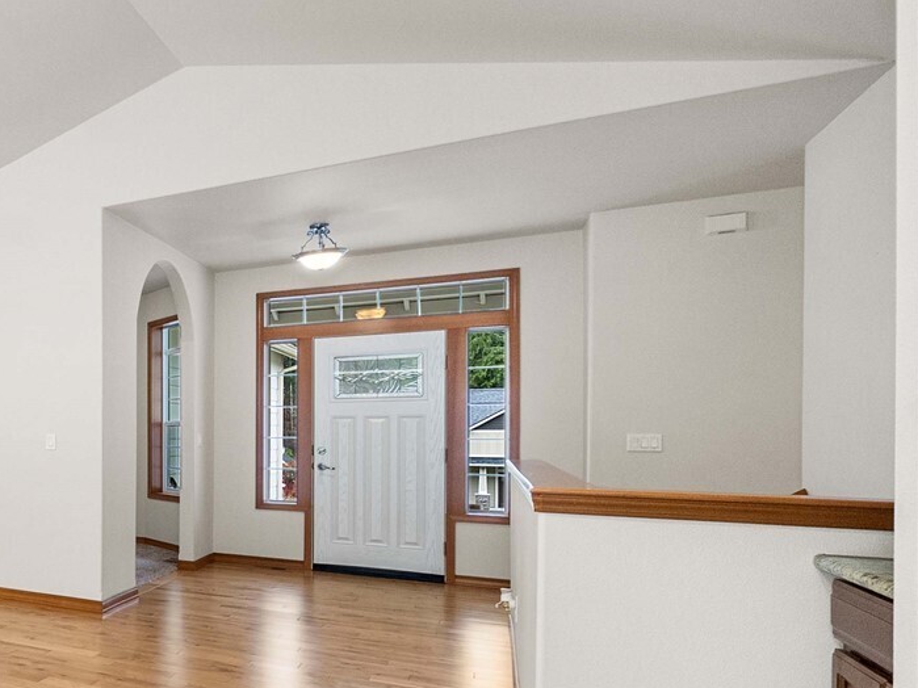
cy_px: 448
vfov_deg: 49.0
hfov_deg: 41.6
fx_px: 742
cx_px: -194
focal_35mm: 28
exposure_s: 1/60
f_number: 7.1
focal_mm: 12
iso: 250
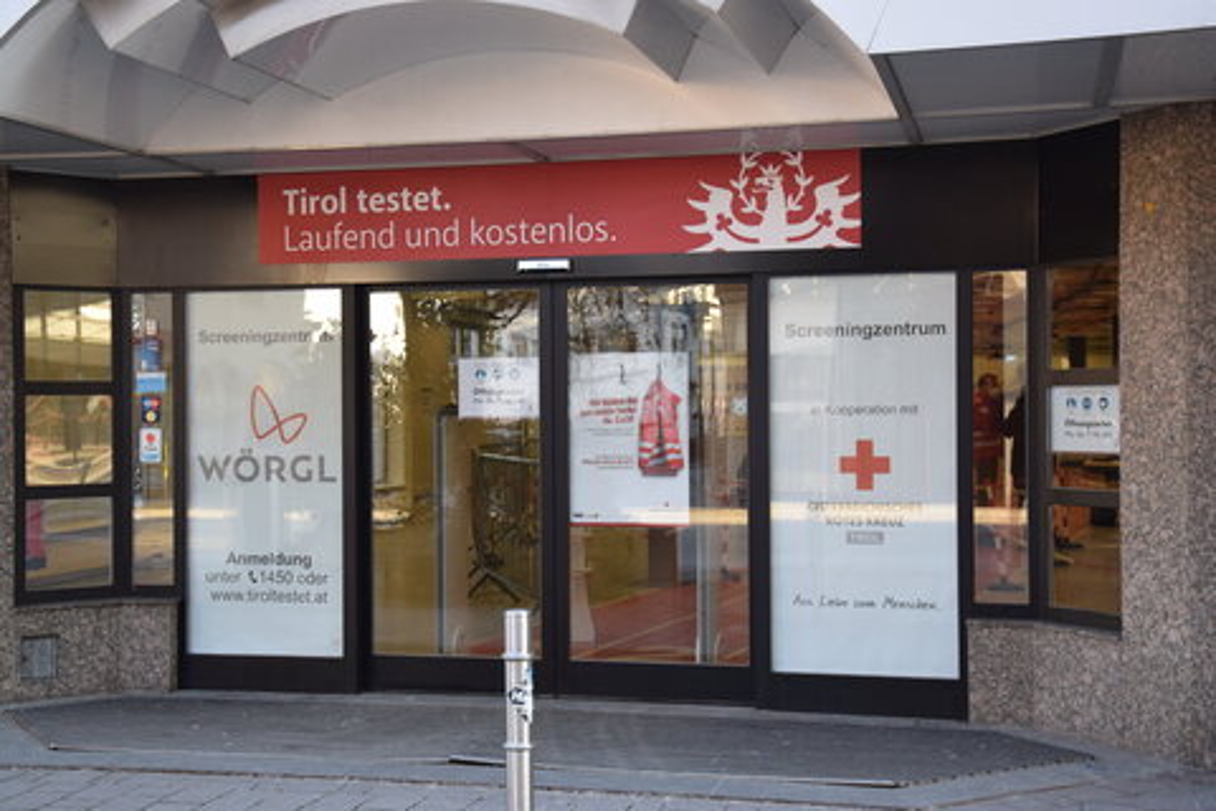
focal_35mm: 48
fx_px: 1621
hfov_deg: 41.1
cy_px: 406
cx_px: 608
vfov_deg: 28.1
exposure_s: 1/100
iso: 400
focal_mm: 32
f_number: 5
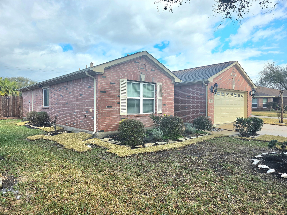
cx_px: 144
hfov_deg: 73.9
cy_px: 108
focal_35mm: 23
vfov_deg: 58.9
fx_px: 191
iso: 80
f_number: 1.7
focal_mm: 6.3
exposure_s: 1/5000
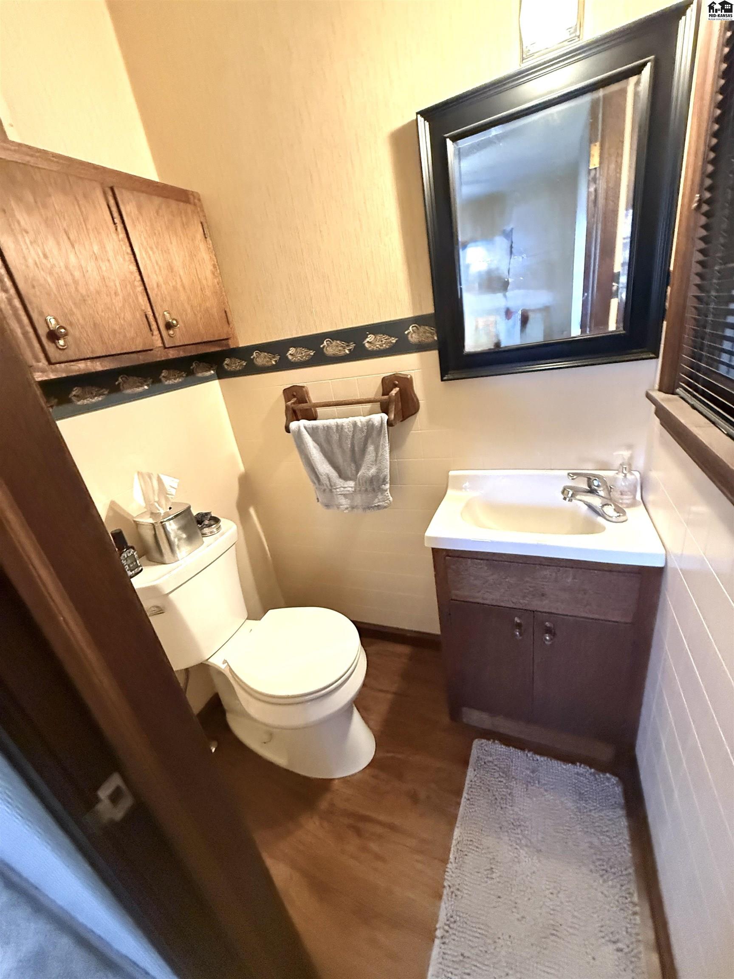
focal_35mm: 14
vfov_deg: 102.1
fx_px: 396
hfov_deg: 85.7
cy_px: 490
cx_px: 367
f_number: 2.2
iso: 800
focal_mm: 2.22
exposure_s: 1/60
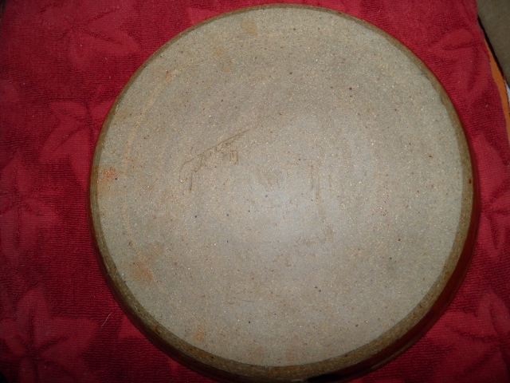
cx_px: 255
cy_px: 192
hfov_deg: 63.4
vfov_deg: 49.7
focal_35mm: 28
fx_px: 413
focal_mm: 4.9
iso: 100
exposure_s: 1/30
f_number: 2.8
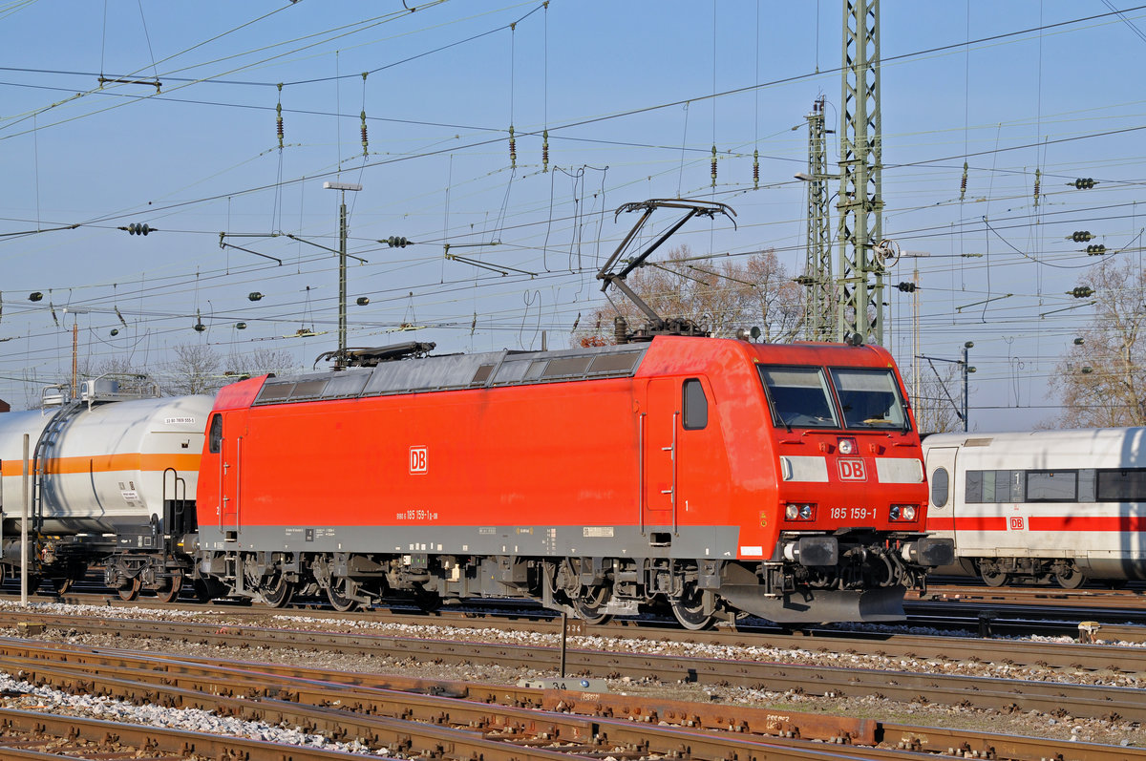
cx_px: 573
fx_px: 3100
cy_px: 380
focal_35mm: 98
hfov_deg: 20.9
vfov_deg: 14.0
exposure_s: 1/800
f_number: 7.1
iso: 250
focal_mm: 65
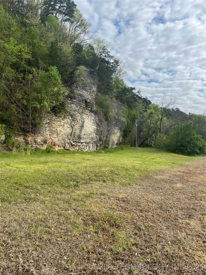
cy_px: 138
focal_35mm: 26
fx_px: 206
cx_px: 103
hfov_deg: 53.1
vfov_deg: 67.3
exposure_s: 1/3135
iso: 50
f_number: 1.6
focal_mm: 5.1
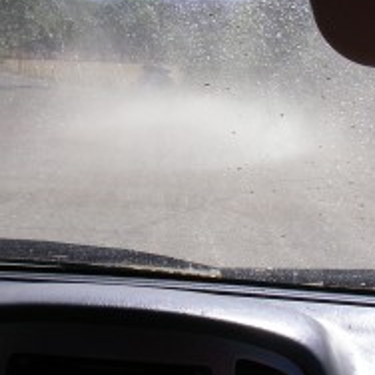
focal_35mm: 107
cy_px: 132
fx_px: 1311
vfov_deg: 16.2
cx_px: 88
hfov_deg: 16.2
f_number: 6.6
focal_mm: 6.3
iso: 64
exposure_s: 1/200
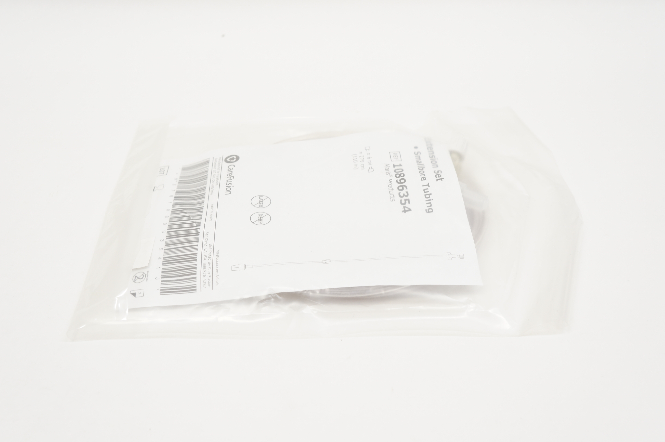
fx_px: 664
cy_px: 221
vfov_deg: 36.8
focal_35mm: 36
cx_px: 332
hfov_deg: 53.2
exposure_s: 1/50
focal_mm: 24
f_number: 6.3
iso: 400
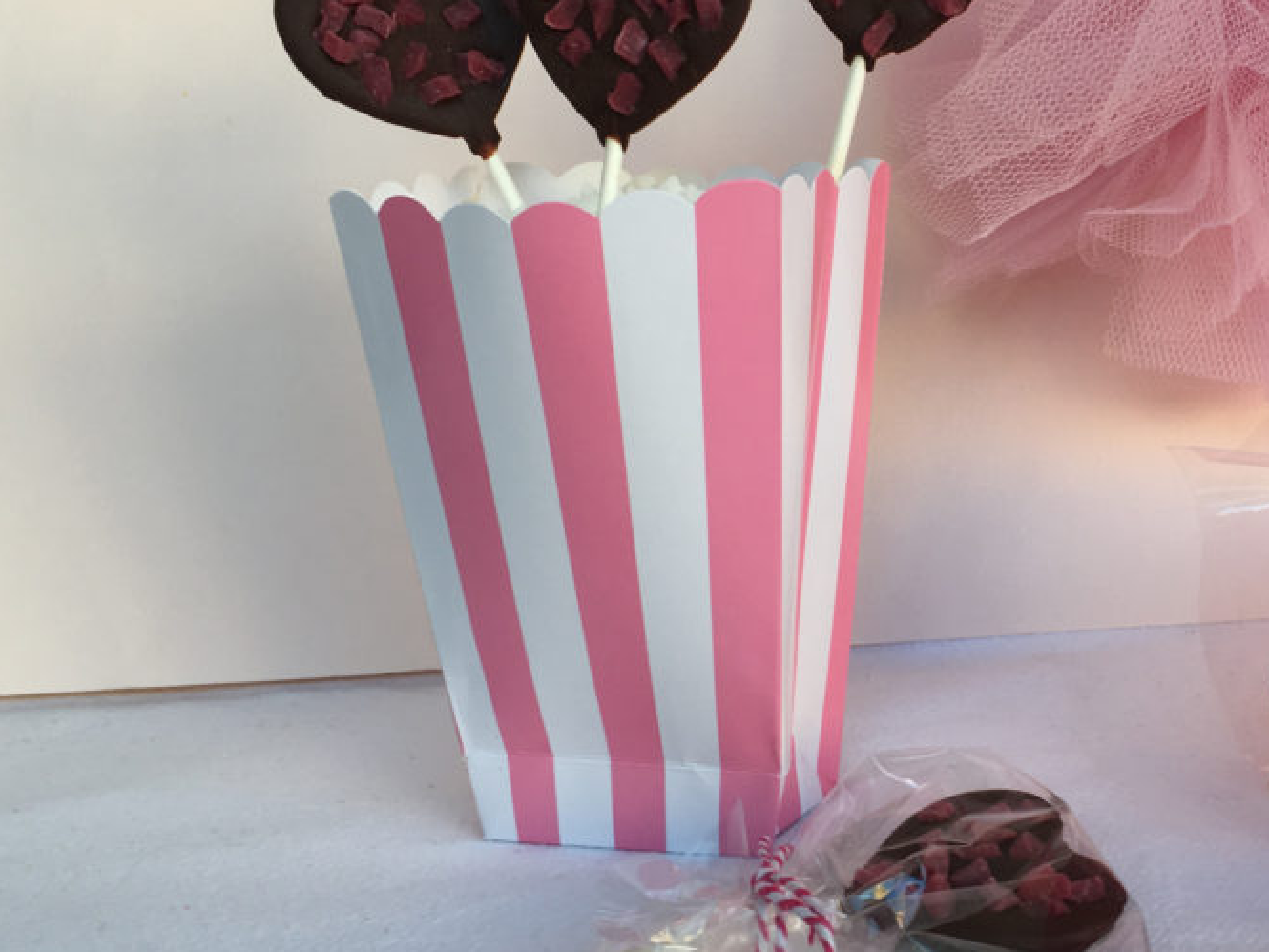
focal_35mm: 51
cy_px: 389
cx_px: 943
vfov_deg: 28.5
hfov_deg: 36.7
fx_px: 1870
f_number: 2.2
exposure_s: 1/100
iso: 25
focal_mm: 4.15
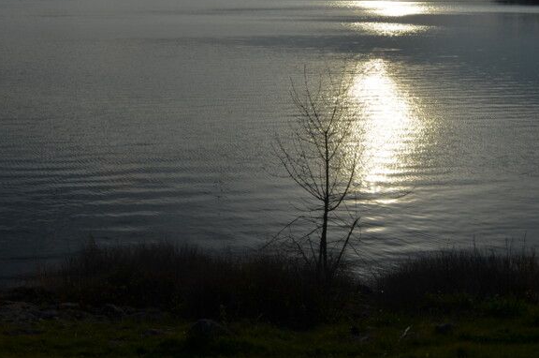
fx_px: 673
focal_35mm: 45
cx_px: 190
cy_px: 67
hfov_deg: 43.2
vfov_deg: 29.0
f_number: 13
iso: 100
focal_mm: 18
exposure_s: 1/640
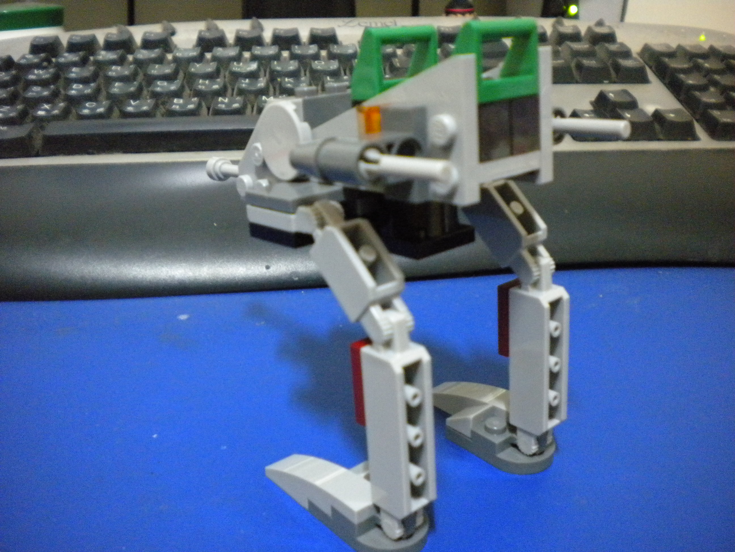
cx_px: 368
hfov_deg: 52.6
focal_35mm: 35
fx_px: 743
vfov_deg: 40.7
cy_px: 276
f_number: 3.1
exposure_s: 1/6.5
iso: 800
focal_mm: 6.3
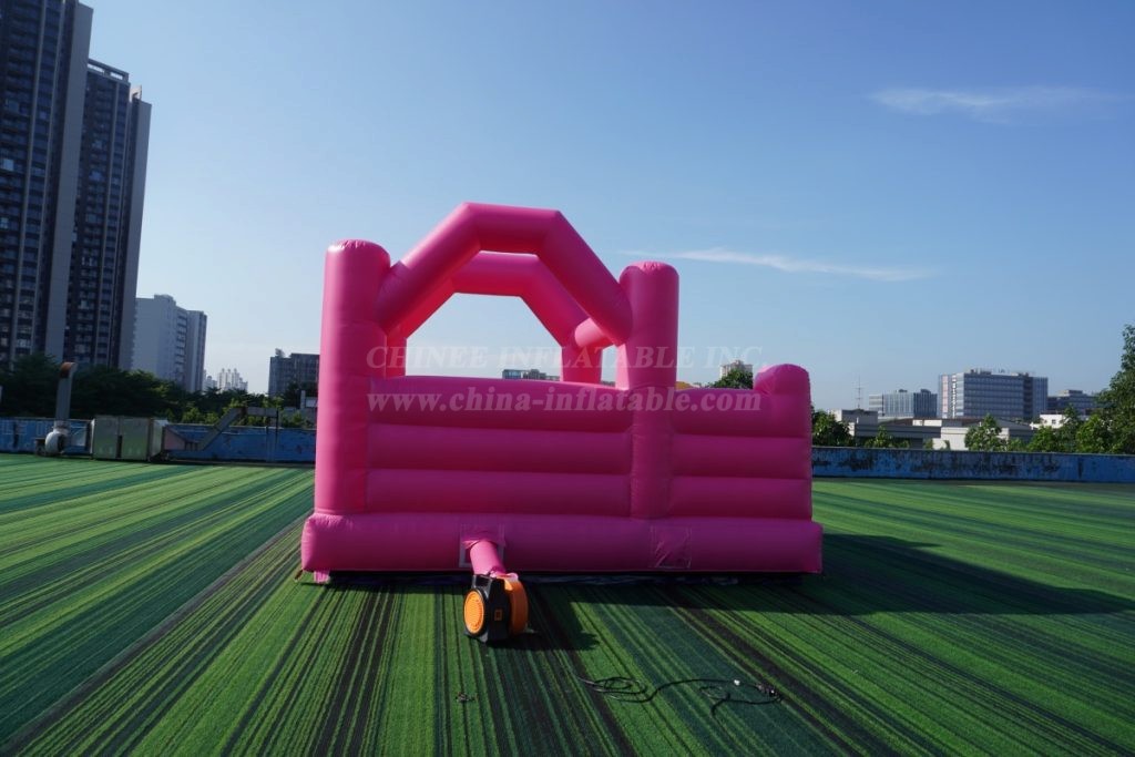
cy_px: 378
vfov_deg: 53.1
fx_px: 757
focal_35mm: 24
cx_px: 568
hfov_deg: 73.7
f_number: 8
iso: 100
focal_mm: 16
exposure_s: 1/250
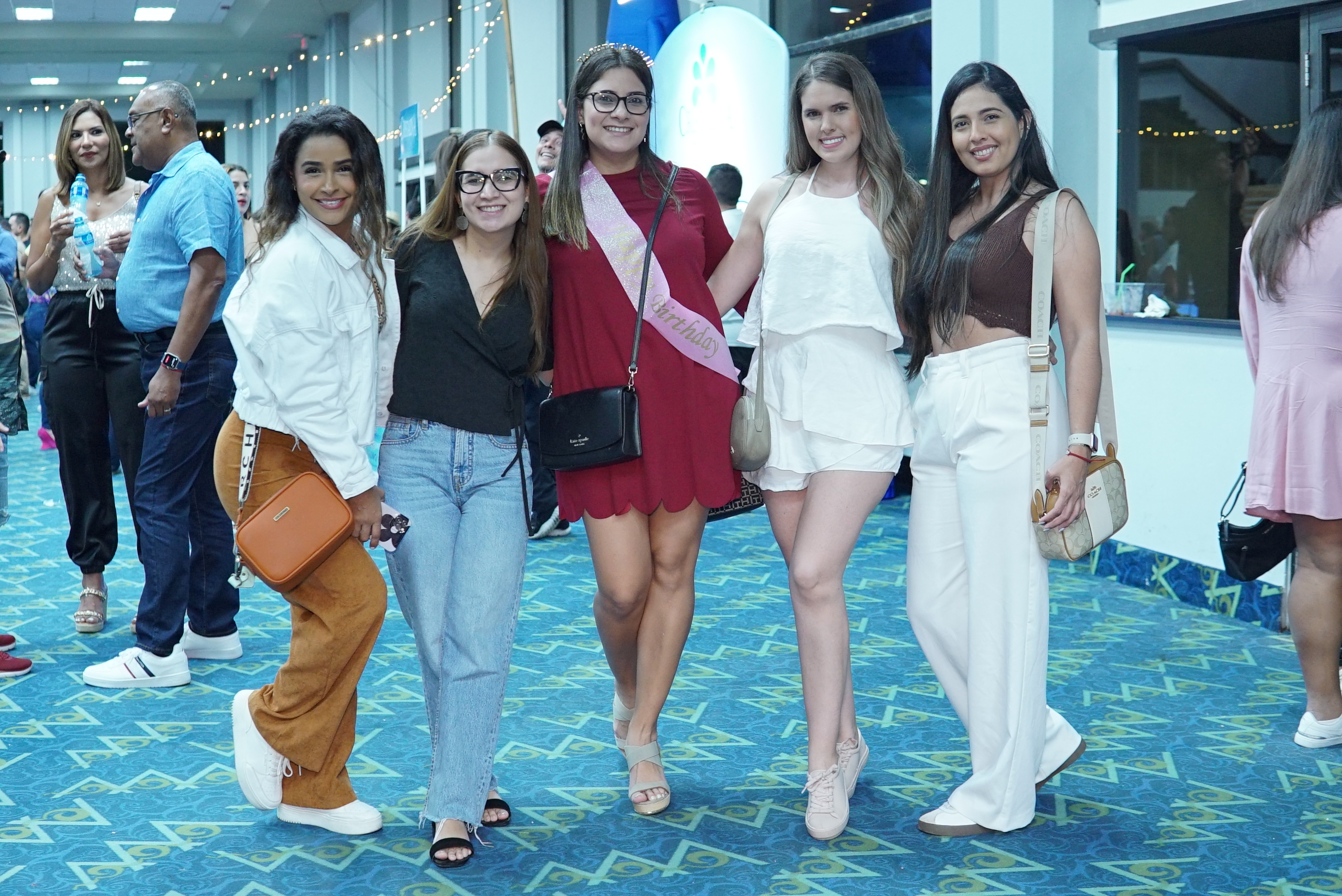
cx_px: 671
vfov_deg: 29.9
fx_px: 1678
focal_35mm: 45
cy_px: 448
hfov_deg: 43.6
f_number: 3.2
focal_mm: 30
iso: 1600
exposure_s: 1/60
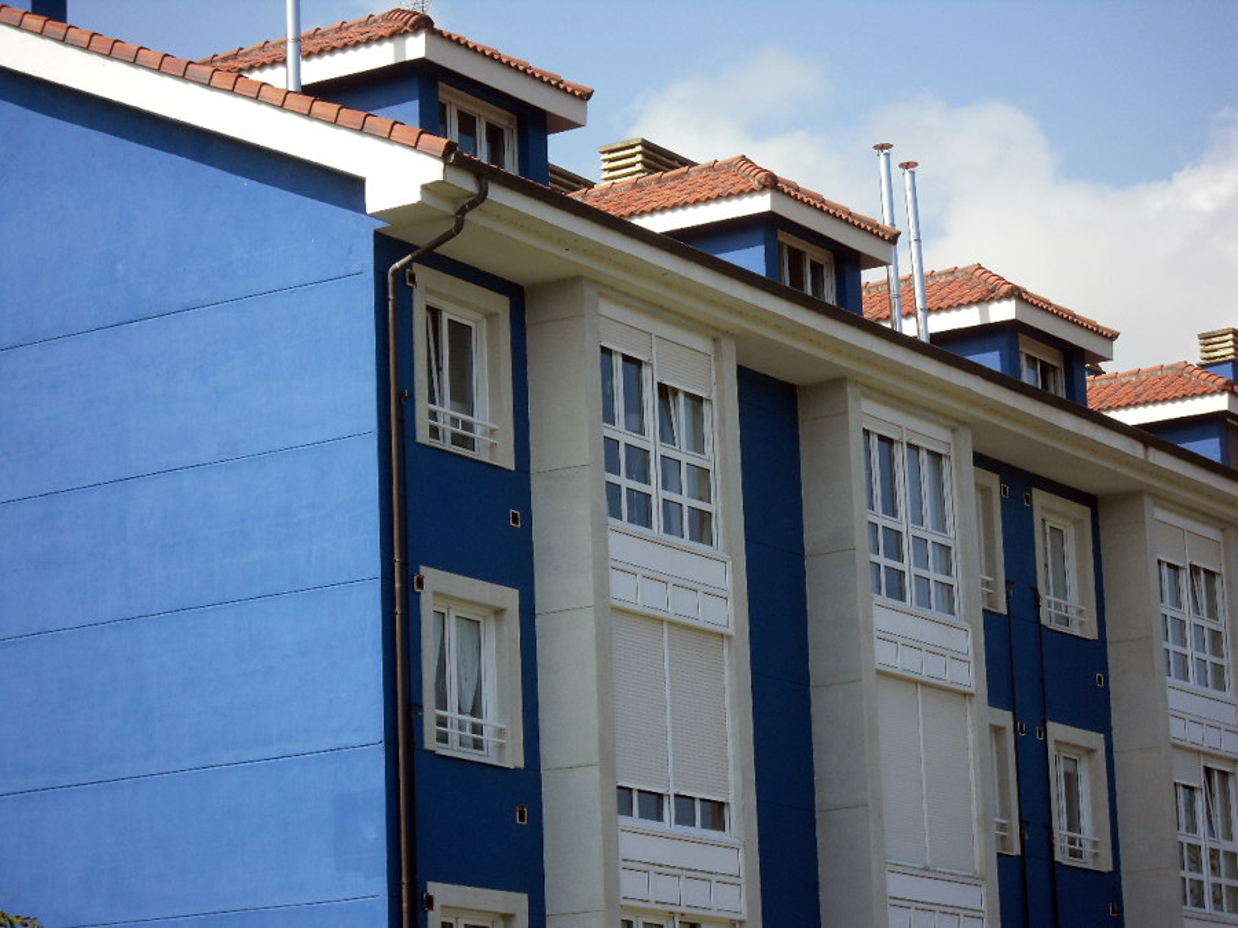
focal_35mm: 105
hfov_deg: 18.7
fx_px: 3755
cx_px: 619
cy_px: 464
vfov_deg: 14.1
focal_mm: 18.9
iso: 80
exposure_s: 1/224
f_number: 5.6
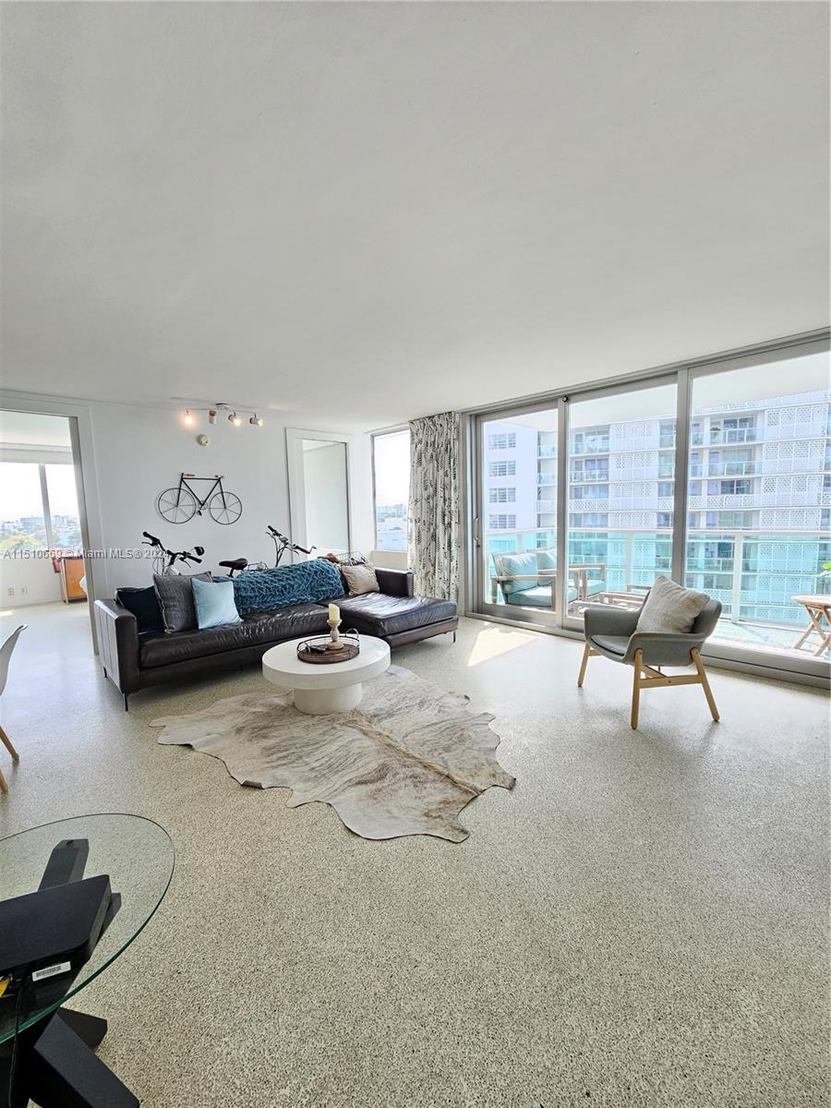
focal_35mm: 13
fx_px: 416
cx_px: 416
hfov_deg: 89.9
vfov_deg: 106.2
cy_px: 554
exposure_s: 1/207
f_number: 2.2
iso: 125
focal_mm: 2.2
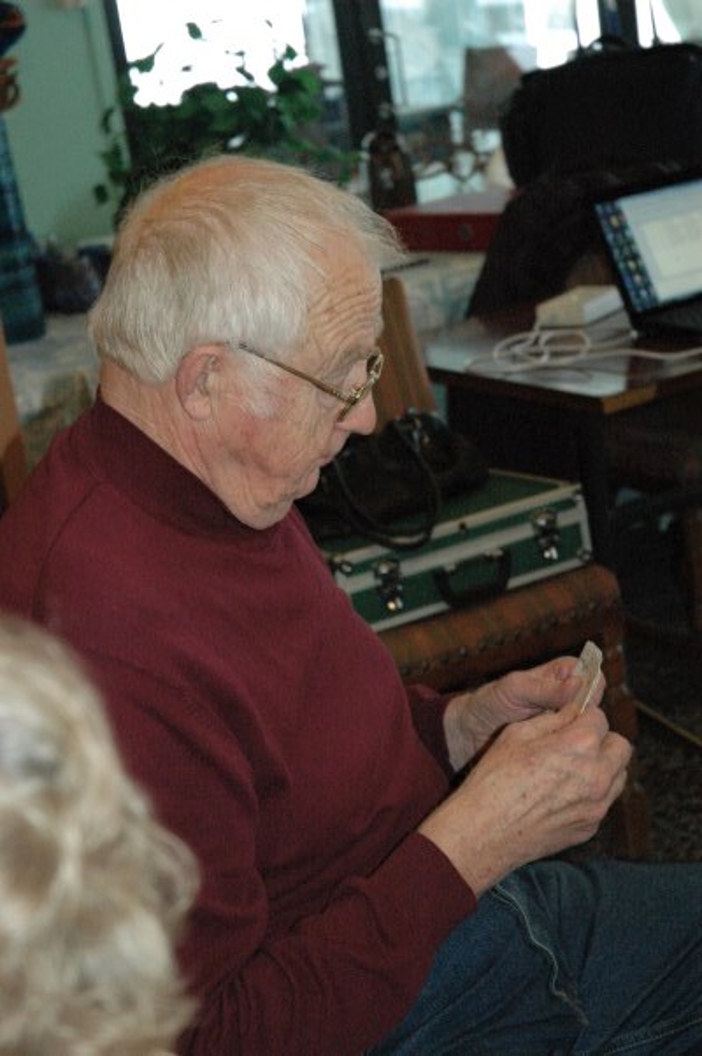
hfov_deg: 18.1
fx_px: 2199
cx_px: 351
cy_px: 528
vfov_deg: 27.0
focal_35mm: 75
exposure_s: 1/60
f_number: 5
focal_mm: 50
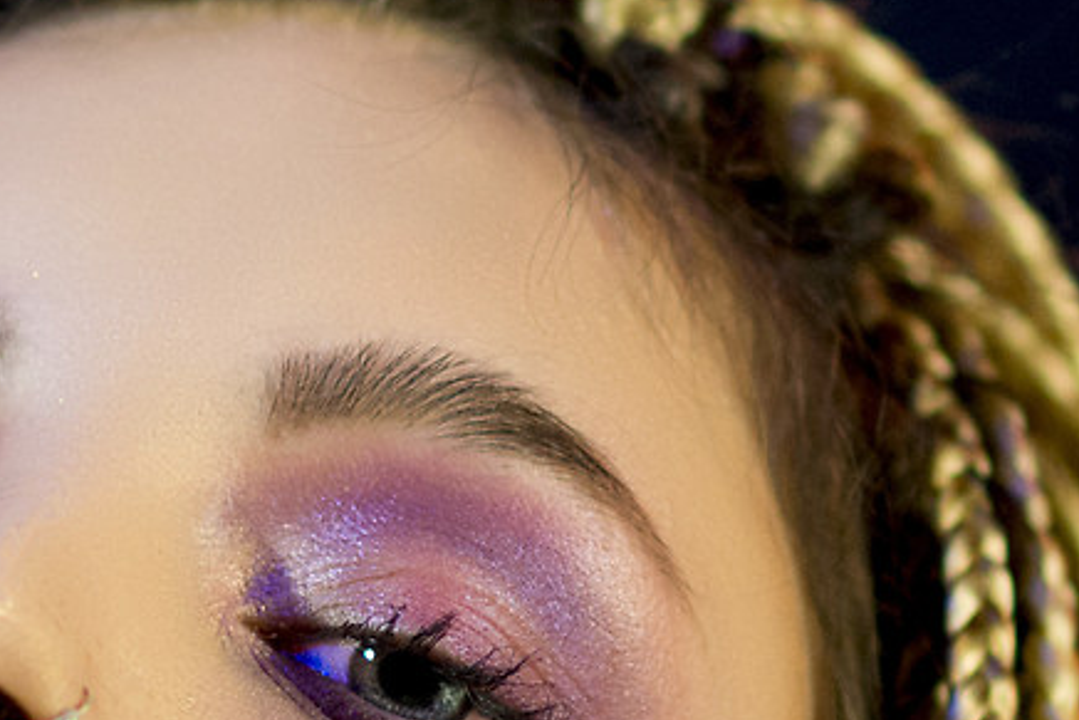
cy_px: 716
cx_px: -40
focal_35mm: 468
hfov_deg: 4.4
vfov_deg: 2.9
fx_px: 14031
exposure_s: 1/160
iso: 2000
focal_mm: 85
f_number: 2
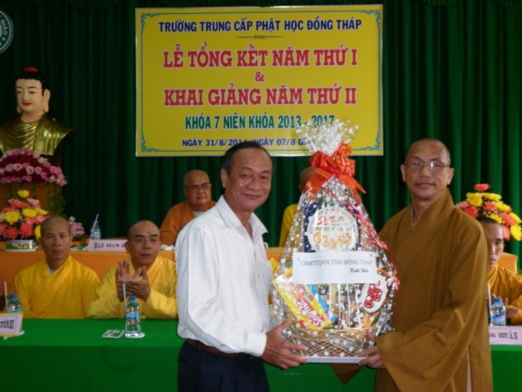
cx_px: 261
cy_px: 196
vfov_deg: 29.1
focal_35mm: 50
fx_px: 754
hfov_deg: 38.2
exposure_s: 1/50
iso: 125
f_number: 3.8
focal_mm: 9
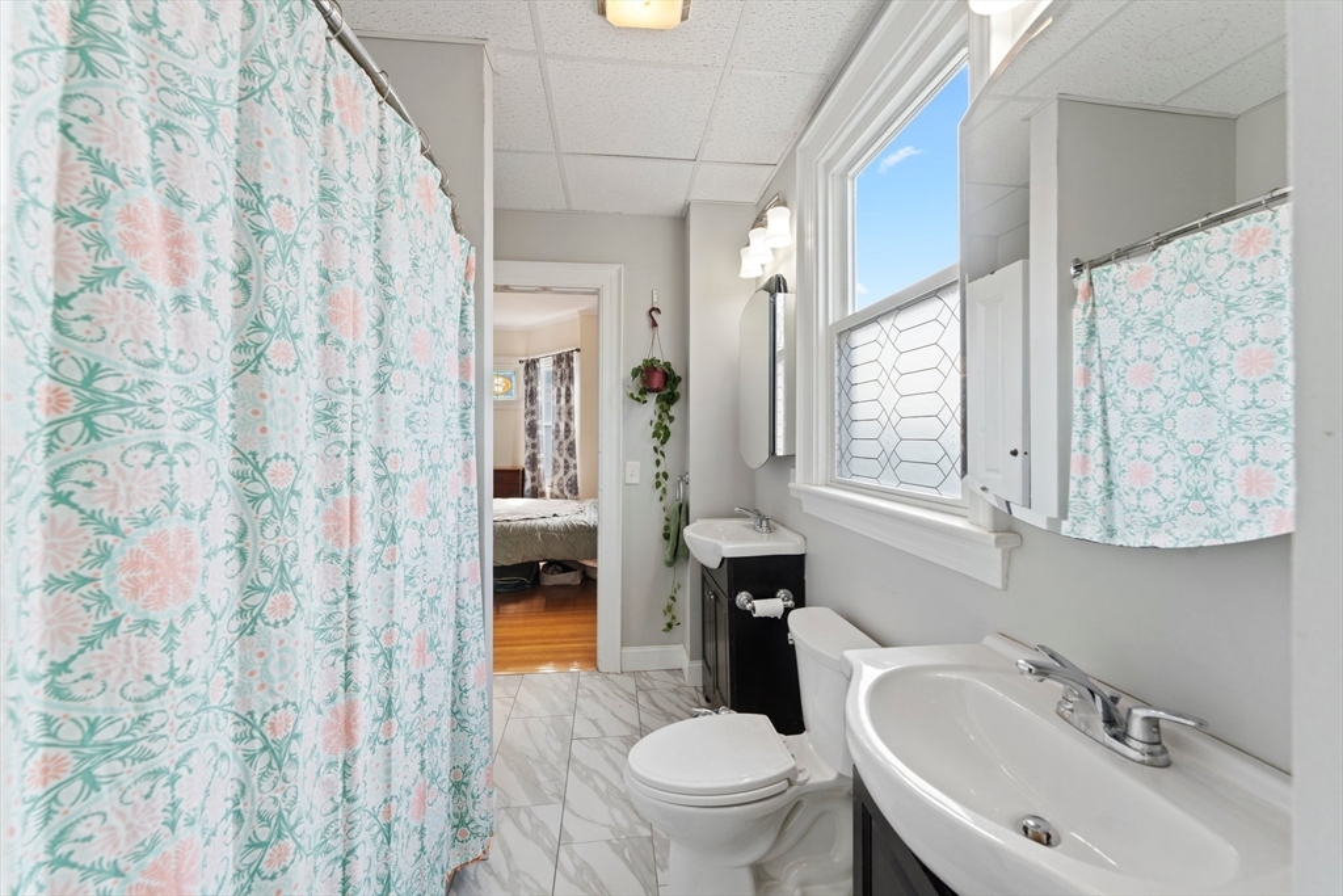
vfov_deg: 81.2
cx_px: 672
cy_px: 448
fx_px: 522
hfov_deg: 104.2
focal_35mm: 14
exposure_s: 1/13
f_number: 7.1
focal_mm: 14
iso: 250
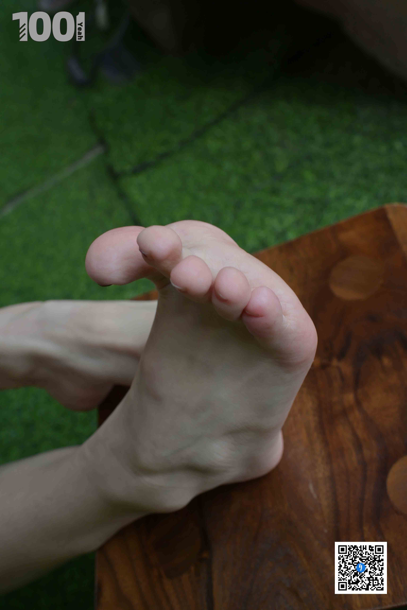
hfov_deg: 37.9
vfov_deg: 54.4
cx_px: 204
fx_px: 593
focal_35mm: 35
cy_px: 305
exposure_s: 1/200
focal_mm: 35
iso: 200
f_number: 7.1
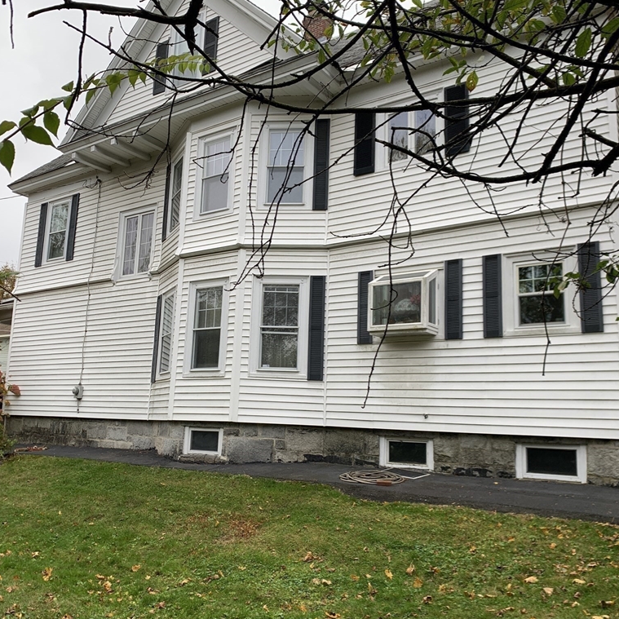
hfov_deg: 52.4
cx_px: 278
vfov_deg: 52.5
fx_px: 627
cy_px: 310
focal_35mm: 31
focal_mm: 4.25
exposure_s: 1/170
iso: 25
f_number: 1.8
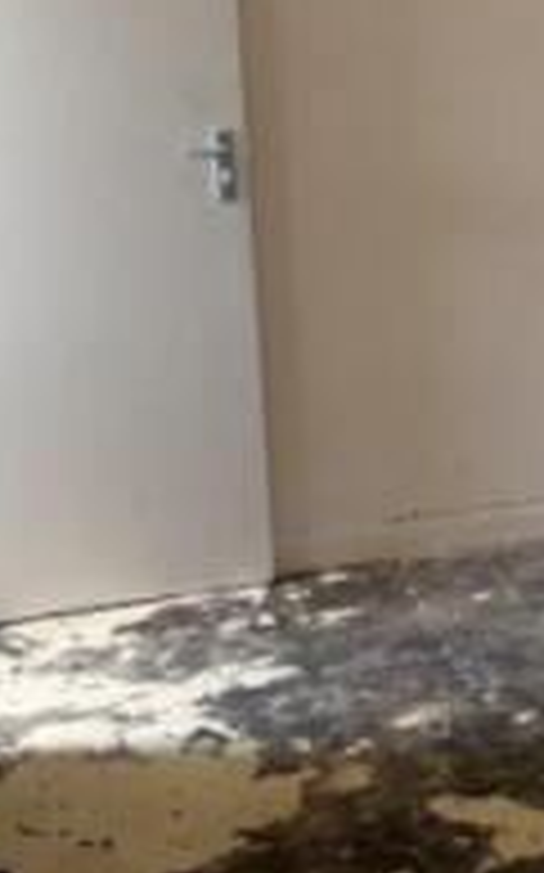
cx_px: 937
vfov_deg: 24.8
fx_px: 1972
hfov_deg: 14.1
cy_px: 281
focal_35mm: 83
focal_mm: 5.96
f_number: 1.6
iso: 125
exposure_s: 1/67
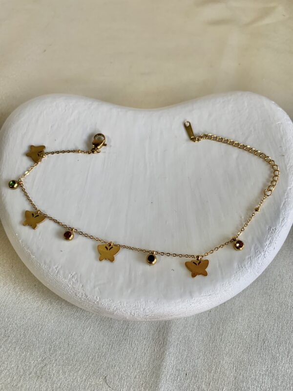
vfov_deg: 67.3
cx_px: 146
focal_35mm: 26
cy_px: 196
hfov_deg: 53.1
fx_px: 293
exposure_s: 1/100
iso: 50
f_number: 1.8
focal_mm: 4.25
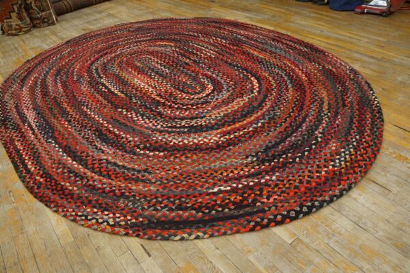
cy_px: 136
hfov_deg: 67.4
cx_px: 205
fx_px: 307
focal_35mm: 27
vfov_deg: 47.9
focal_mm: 18
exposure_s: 1/60
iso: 800
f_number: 4
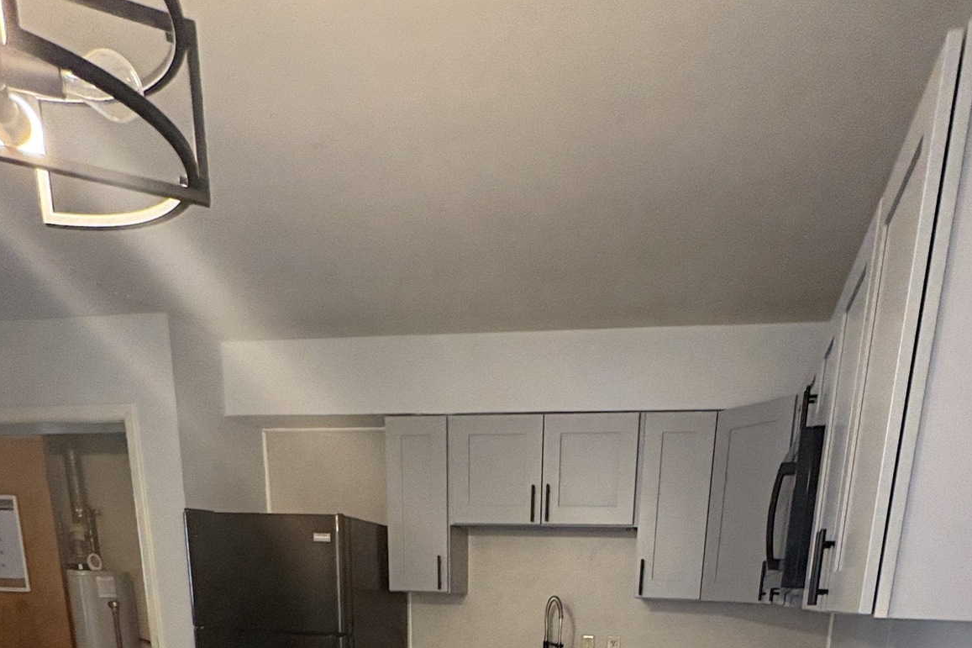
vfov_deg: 33.6
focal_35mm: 29
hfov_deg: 63.5
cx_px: 533
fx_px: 783
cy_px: 830
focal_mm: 2.22
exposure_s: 1/60
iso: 400
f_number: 2.2
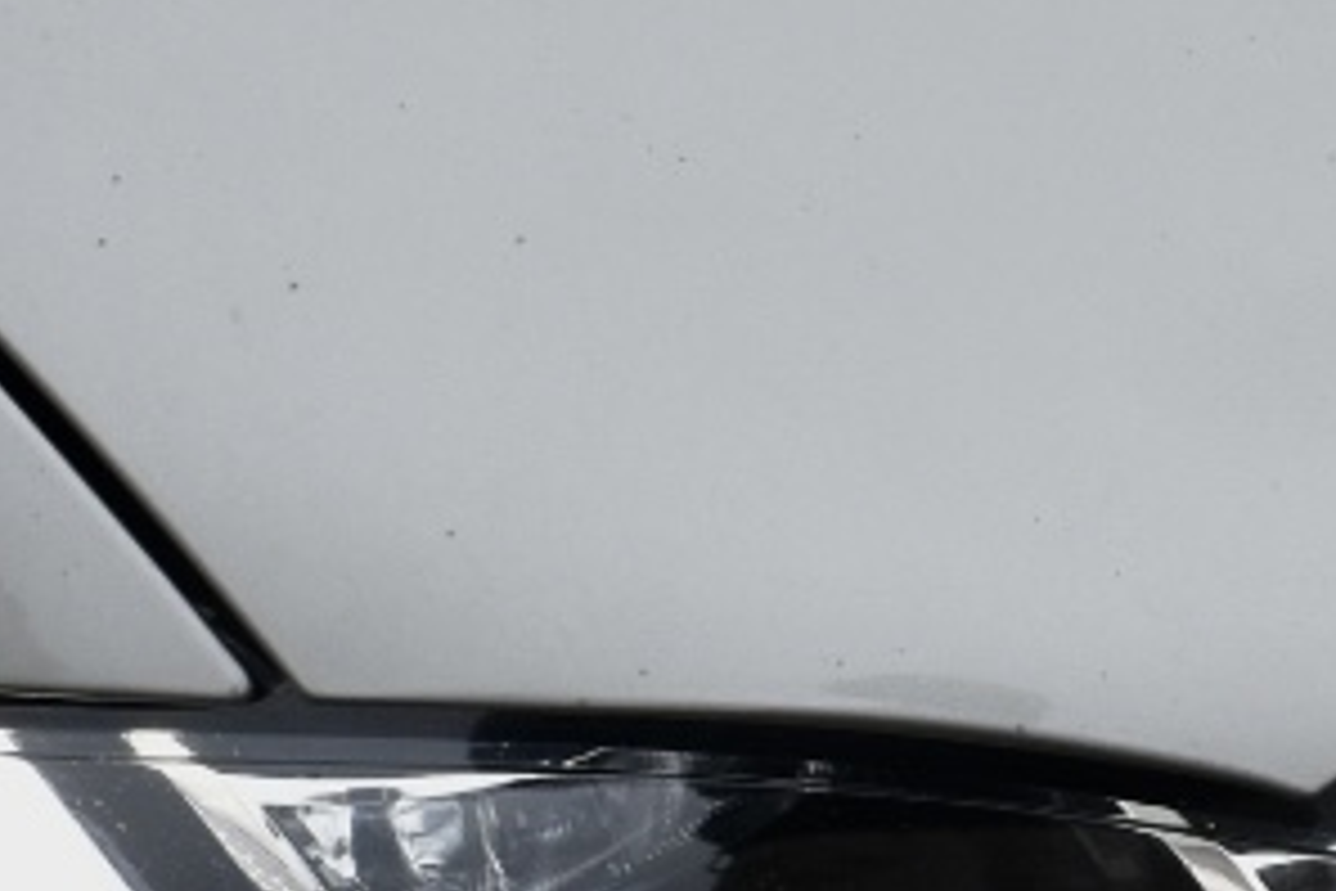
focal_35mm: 172
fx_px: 6372
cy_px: 882
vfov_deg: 8.0
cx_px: 1188
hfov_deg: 11.9
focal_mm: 21
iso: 400
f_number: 5.6
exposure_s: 1/125
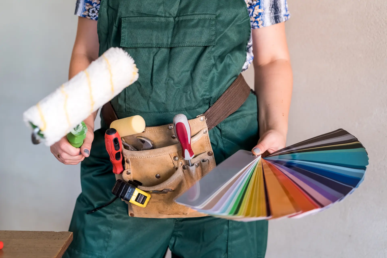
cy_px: 129
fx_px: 538
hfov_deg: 39.6
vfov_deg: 27.0
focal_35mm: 50
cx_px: 194
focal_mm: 50
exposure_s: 1/200
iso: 800
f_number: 2.5
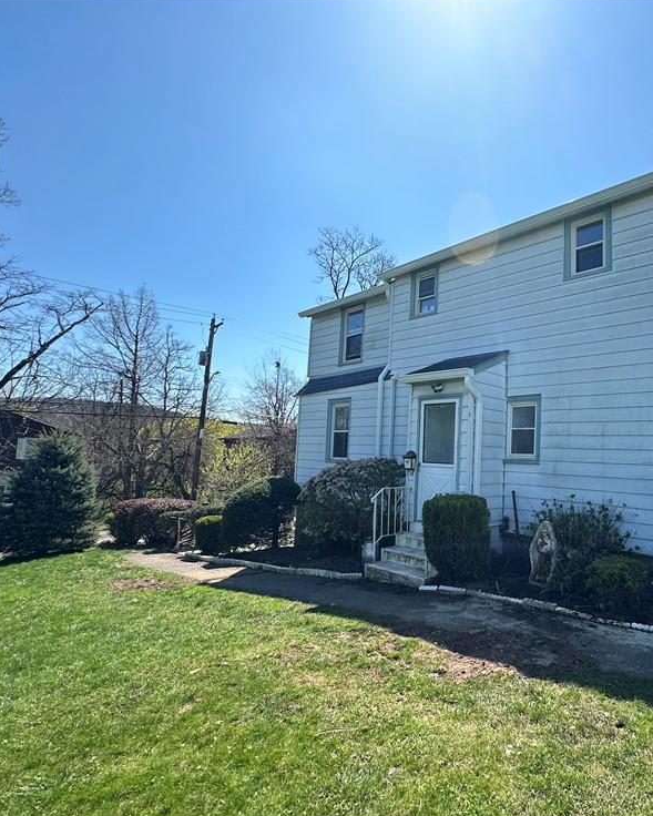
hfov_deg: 67.2
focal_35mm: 19
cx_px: 476
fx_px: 459
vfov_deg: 83.3
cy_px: 419
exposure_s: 1/917
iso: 40
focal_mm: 2.22
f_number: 2.2
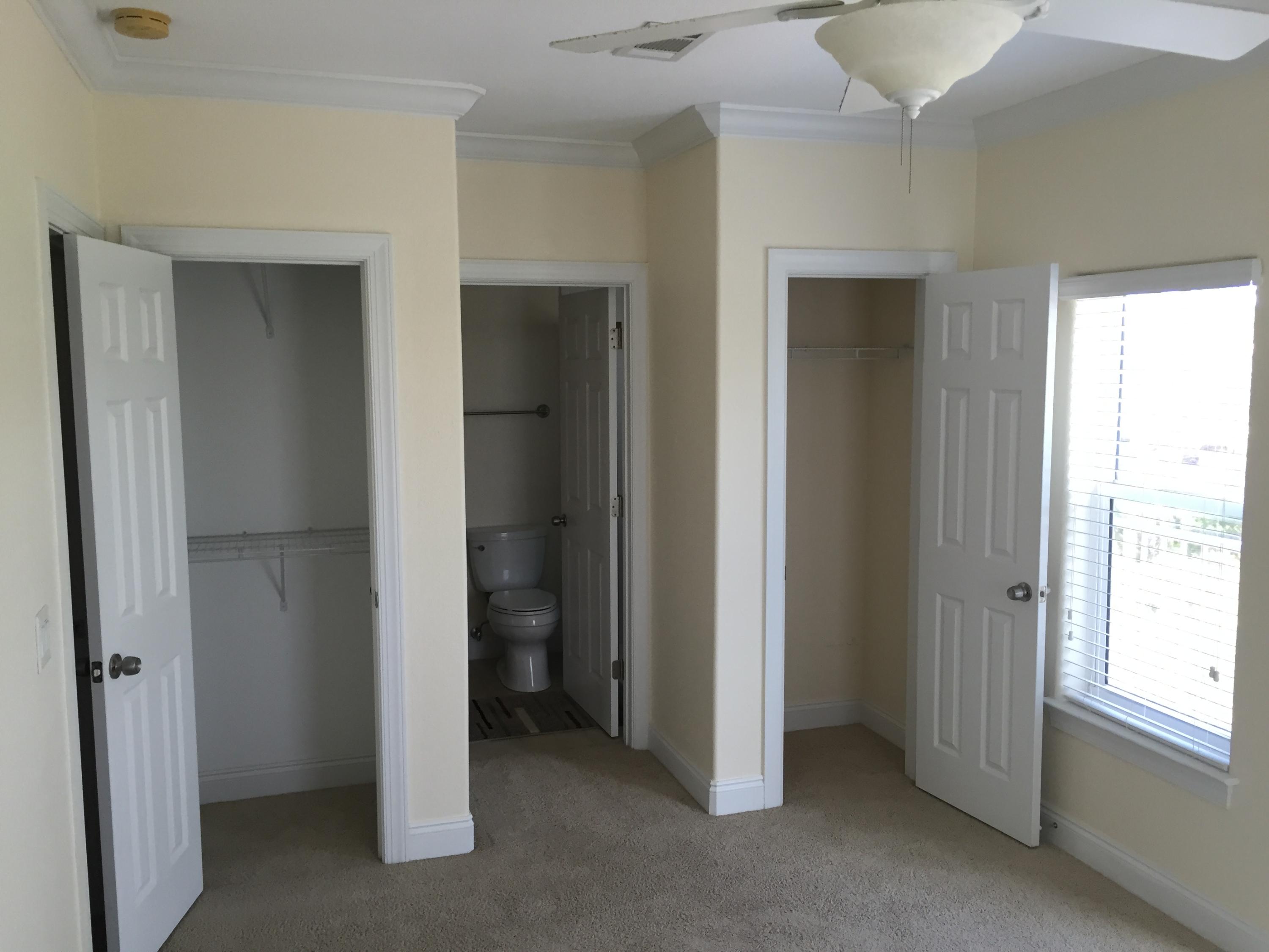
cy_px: 476
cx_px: 634
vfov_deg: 48.2
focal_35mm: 29
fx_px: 1063
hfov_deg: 61.7
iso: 32
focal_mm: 4.15
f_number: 2.2
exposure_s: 1/30
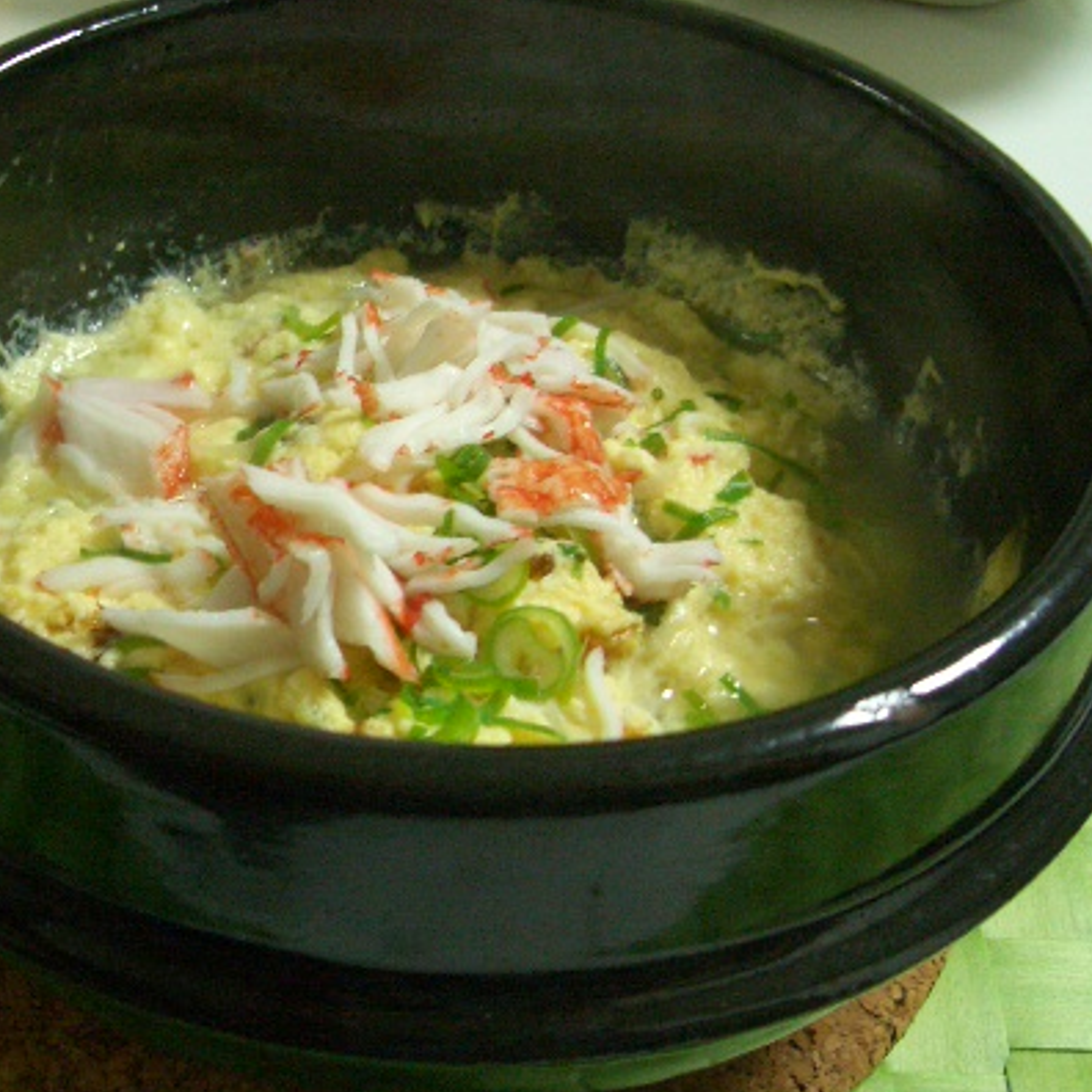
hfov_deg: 33.9
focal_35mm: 50
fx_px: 1785
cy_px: 620
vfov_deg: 34.0
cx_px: 433
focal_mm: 5.8
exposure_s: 1/25
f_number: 2.6
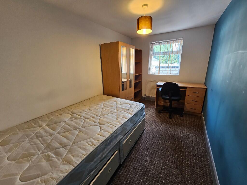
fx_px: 93
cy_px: 92
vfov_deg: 89.9
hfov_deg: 106.2
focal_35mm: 13
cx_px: 124
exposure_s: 1/50
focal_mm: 2.2
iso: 160
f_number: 2.2
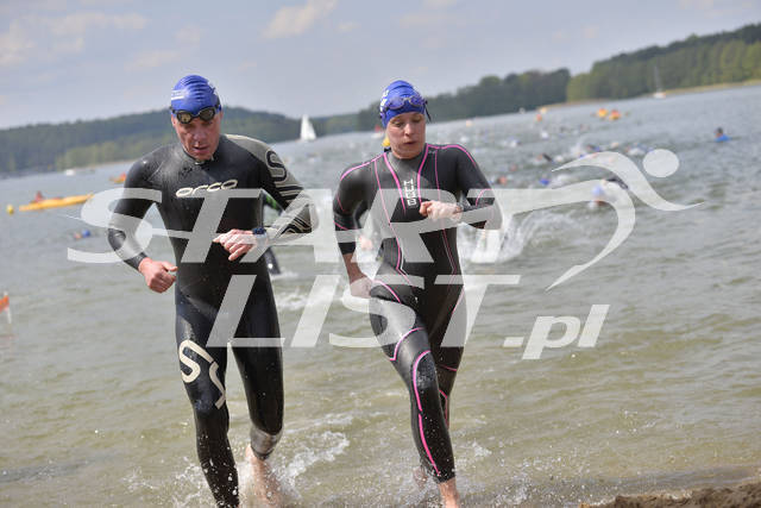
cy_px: 254
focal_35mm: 70
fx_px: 1480
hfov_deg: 28.8
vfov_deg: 19.5
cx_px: 380
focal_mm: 70
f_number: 4
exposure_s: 1/3200
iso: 200
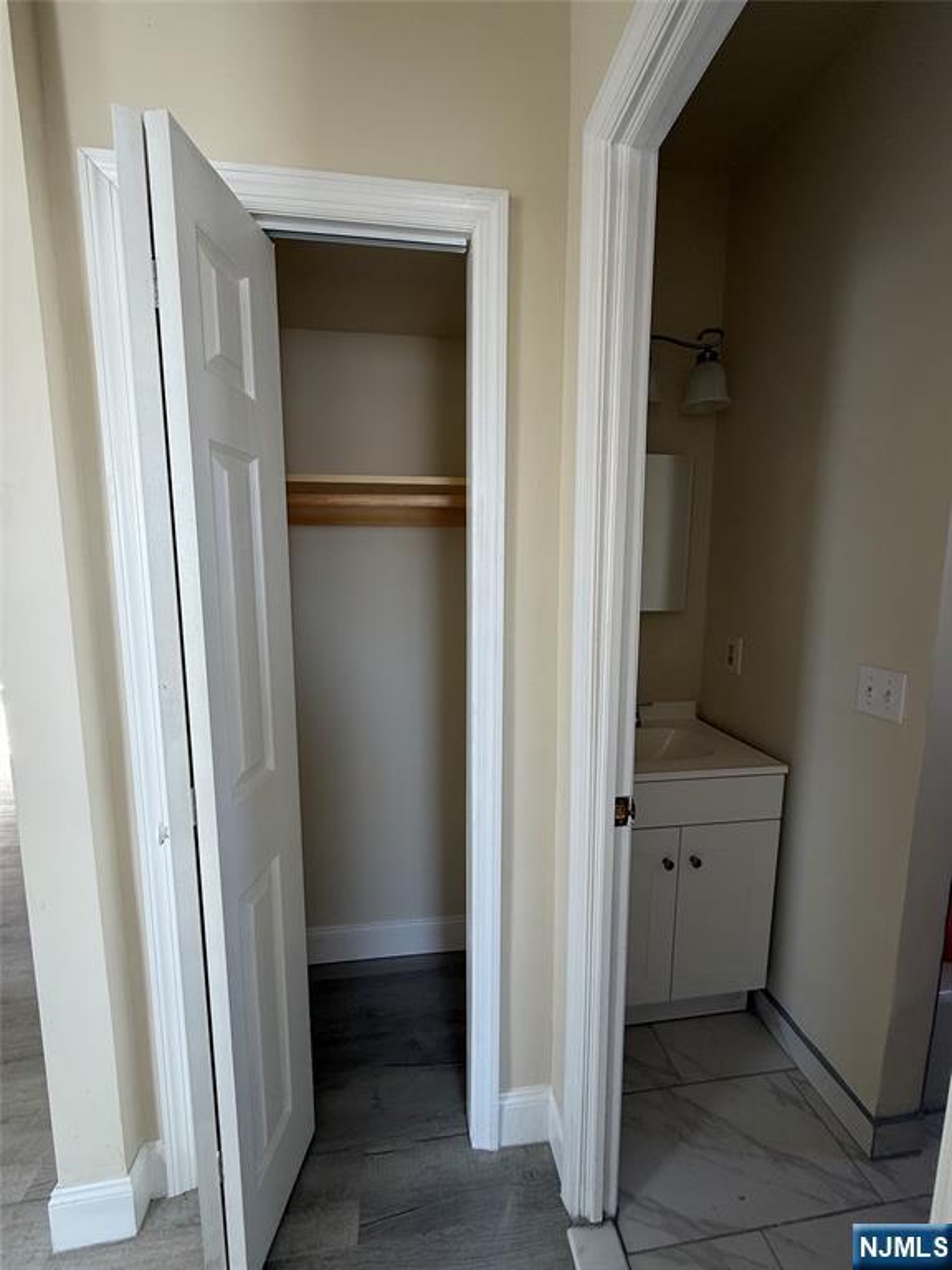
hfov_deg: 85.7
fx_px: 513
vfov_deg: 102.1
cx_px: 476
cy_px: 635
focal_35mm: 14
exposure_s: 1/112
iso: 50
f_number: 2.2
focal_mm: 2.22
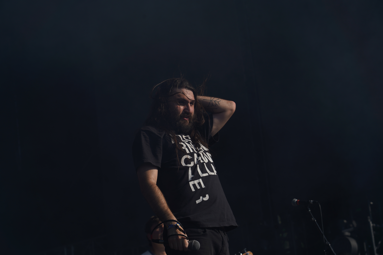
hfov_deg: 19.5
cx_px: 192
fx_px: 1117
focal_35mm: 105
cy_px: 128
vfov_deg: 13.0
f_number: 8
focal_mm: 105
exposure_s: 1/800
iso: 100
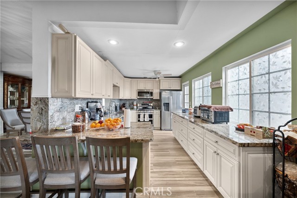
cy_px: 99
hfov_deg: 104.2
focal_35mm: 14
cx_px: 148
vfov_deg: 81.2
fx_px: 116
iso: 800
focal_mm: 14
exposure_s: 1/5
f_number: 8
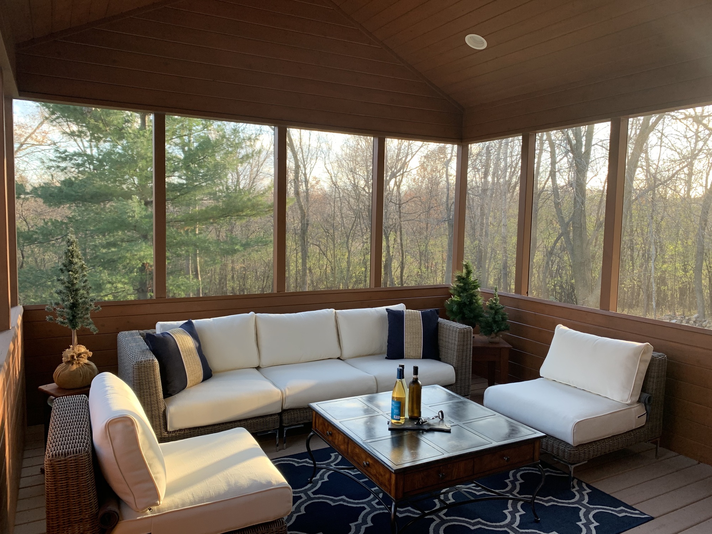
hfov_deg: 67.3
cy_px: 267
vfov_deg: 53.1
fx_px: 535
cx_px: 356
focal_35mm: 26
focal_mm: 4.25
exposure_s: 1/121
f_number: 1.8
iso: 50
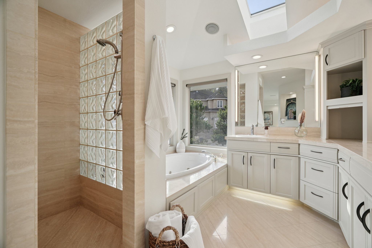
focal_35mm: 16
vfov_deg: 73.7
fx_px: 165
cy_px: 124
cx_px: 186
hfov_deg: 96.7
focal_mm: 16
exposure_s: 1/50
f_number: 8
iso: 400
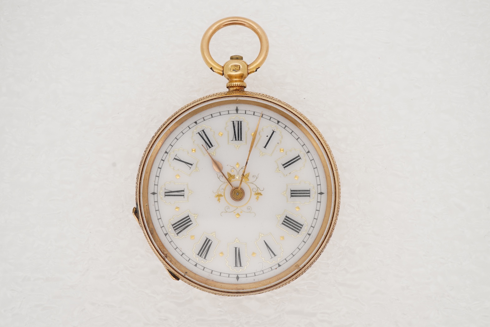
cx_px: 245
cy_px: 164
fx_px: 613
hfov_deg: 43.6
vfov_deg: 29.9
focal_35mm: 45
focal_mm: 30
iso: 160
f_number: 22
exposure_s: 1/160
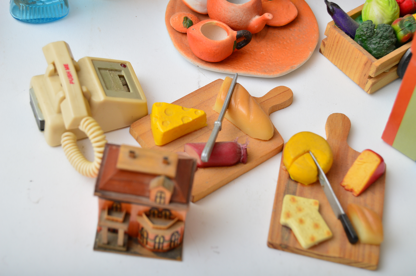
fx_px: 952
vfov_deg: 16.5
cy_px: 138
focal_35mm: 82
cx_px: 208
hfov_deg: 24.6
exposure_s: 1/200
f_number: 5.6
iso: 200
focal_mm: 55
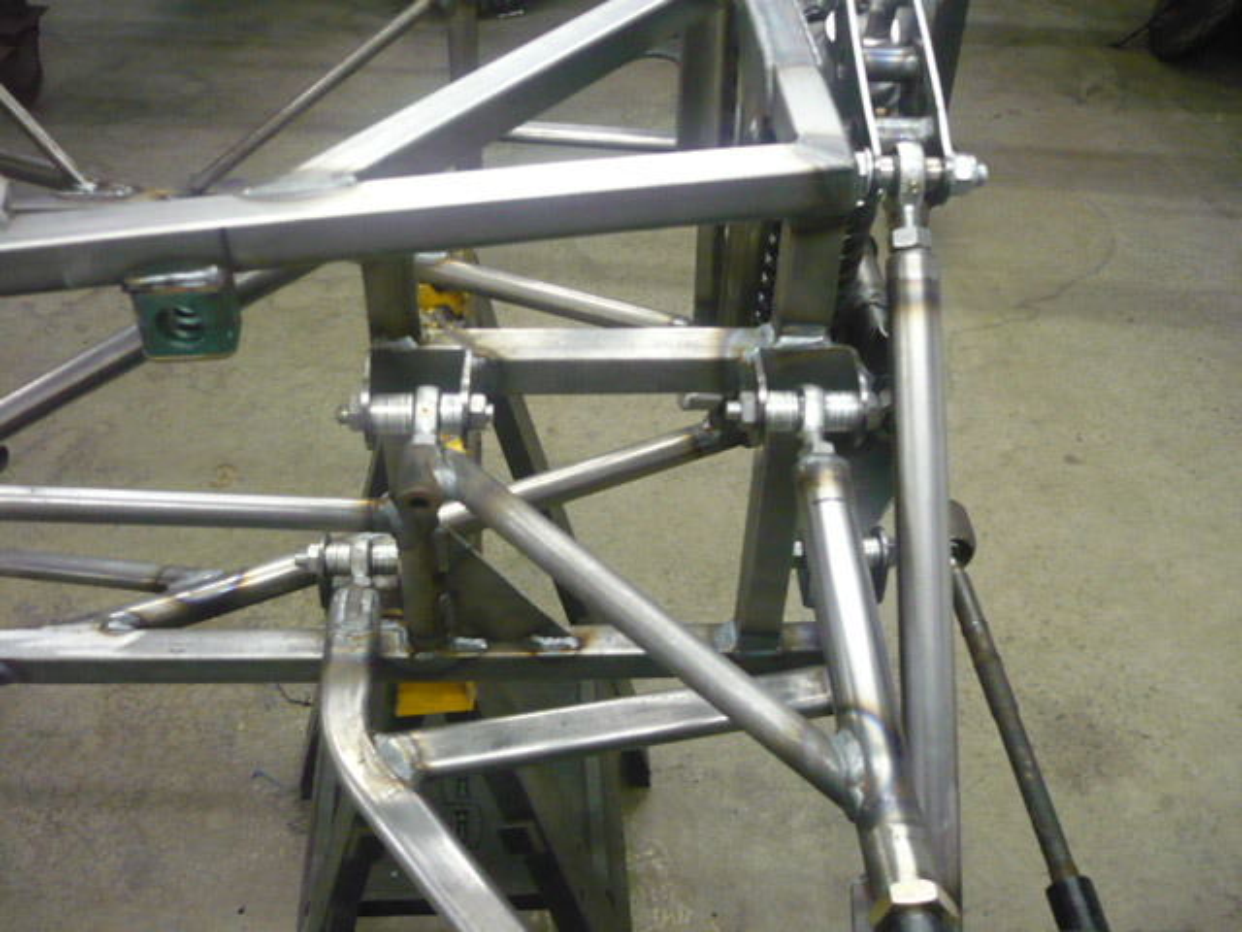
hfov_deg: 52.6
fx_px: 1256
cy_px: 466
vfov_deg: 40.7
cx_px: 621
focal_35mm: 35
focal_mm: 5.8
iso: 400
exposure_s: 1/20
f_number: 2.8
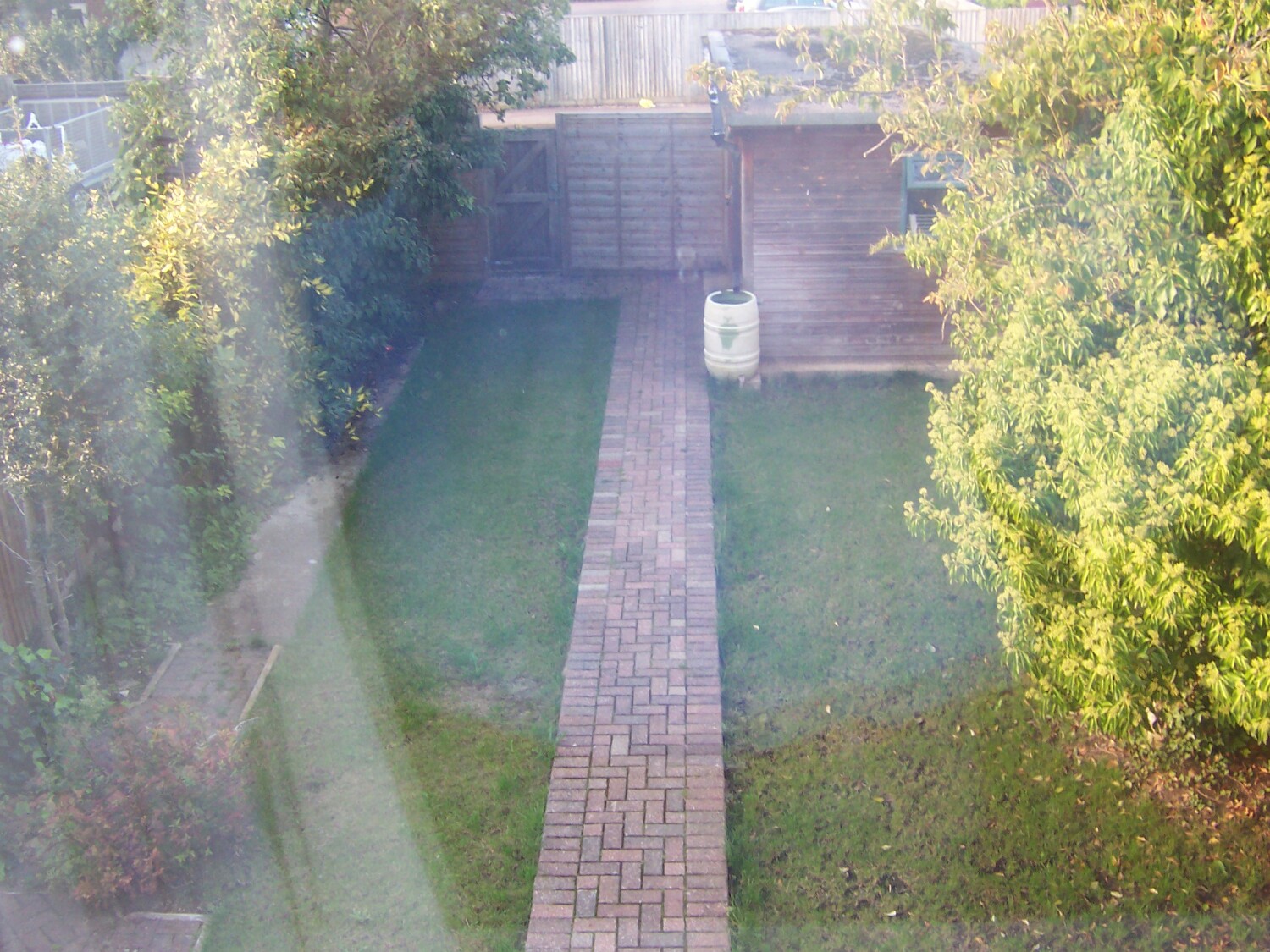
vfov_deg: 40.7
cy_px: 476
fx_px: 1284
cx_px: 635
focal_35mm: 35
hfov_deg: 52.6
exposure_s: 1/60
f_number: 2.8
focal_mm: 5.6
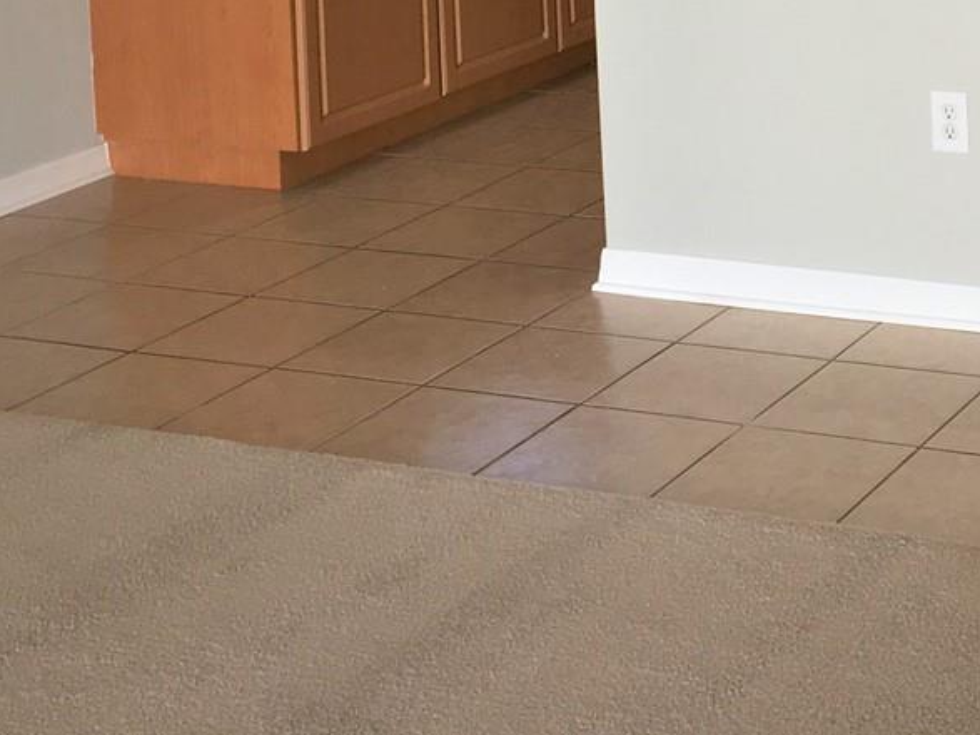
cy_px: -256
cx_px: 1036
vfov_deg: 17.4
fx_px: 2236
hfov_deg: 23.4
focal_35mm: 79
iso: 32
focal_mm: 4.15
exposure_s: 1/60
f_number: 2.2
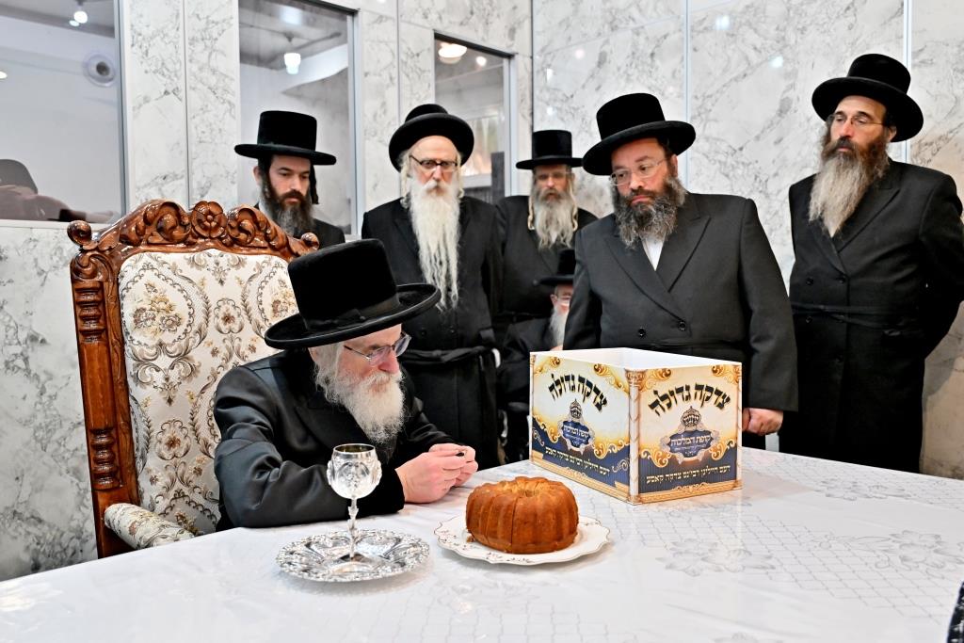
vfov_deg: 43.0
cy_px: 322
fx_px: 817
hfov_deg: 61.1
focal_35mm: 30
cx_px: 482
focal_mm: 30.5
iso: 1250
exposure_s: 1/250
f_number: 4
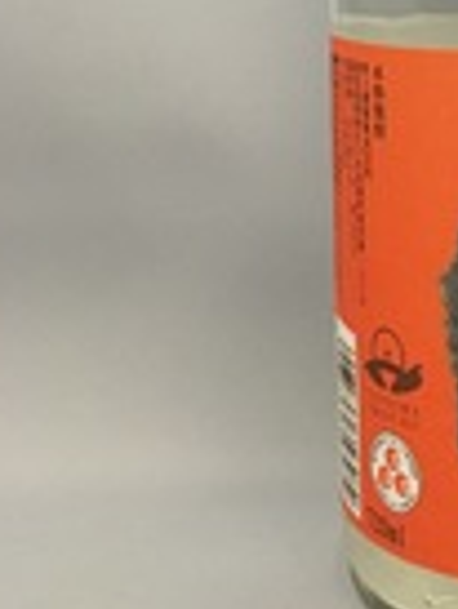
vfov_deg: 24.2
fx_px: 1339
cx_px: 578
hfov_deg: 18.2
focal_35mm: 76
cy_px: -31
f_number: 2.2
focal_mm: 4.15
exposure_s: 1/15
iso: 200
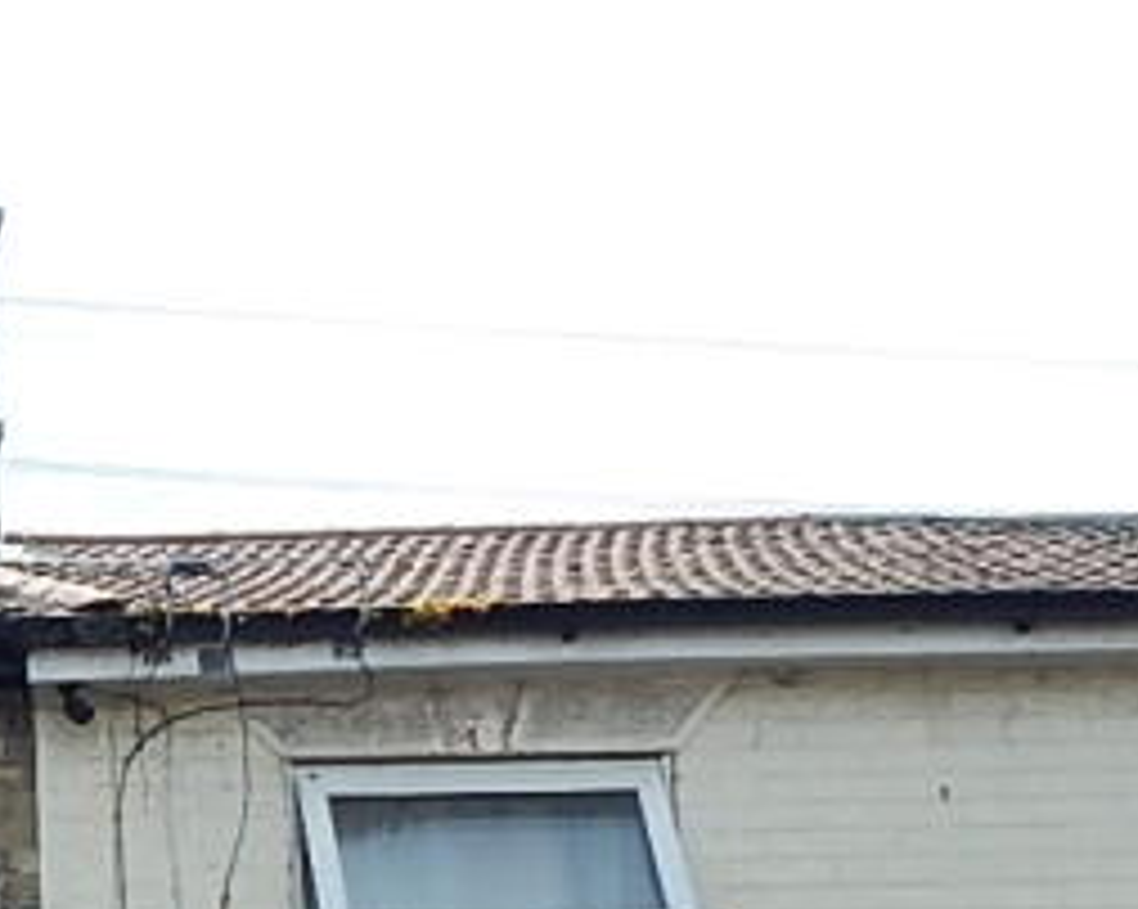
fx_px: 2928
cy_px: 1512
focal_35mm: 87
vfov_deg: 15.7
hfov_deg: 18.7
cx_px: -697
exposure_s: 1/1250
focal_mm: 4
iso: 125
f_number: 3
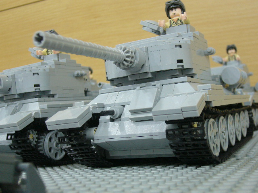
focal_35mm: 45
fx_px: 335
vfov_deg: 32.2
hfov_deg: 42.1
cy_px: 96
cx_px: 129
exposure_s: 1/8
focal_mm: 7.5
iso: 200
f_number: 3.2
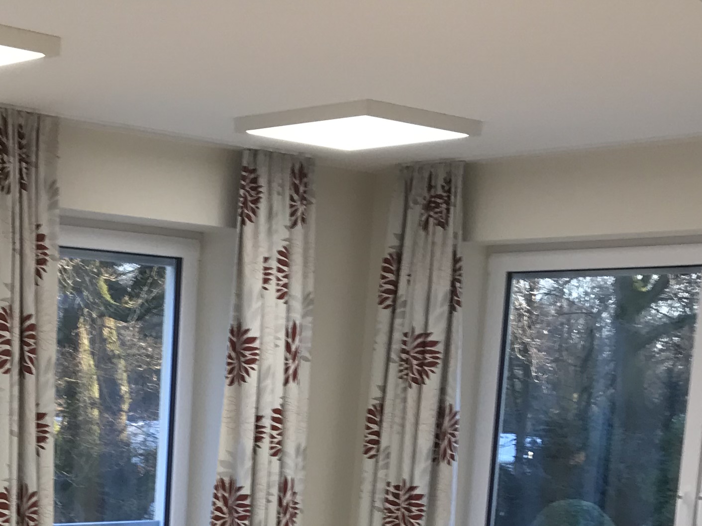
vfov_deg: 17.0
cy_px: 751
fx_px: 1622
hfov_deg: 23.7
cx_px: 48
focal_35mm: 80
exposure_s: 1/50
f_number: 1.8
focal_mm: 3.99
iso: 25
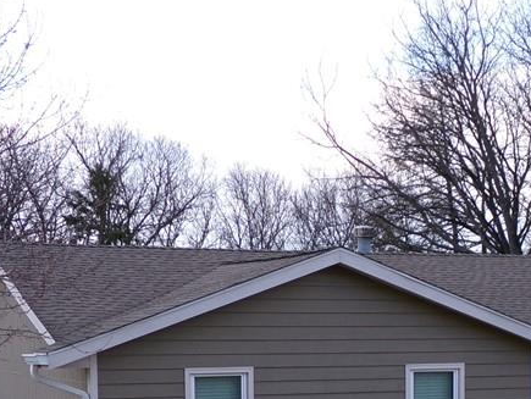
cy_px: 433
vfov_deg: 16.5
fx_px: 1336
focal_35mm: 87
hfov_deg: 22.3
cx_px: 378
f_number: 4
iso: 100
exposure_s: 1/120
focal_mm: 6.6
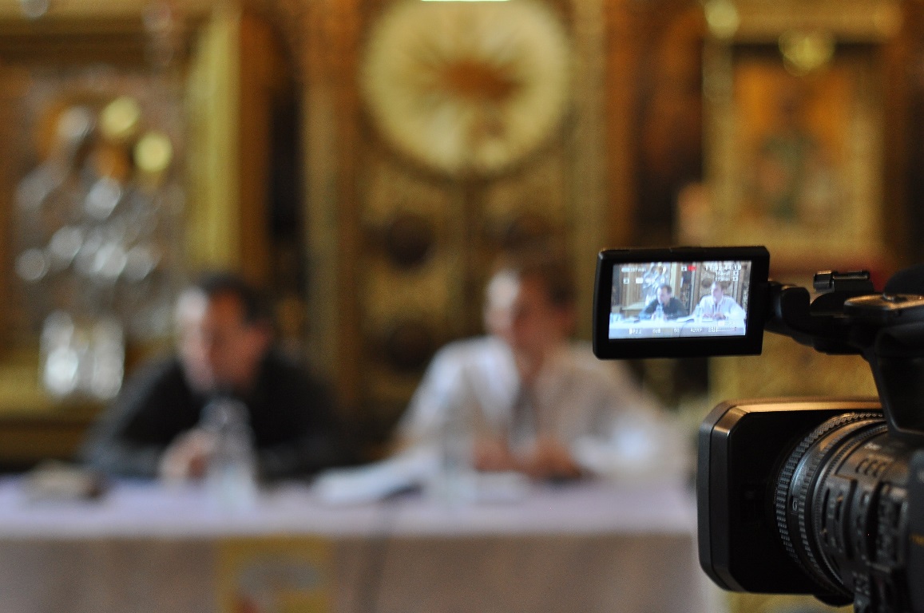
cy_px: 306
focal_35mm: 75
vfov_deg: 18.1
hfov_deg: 27.0
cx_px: 462
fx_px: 1922
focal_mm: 50
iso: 500
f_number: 2.8
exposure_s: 1/25
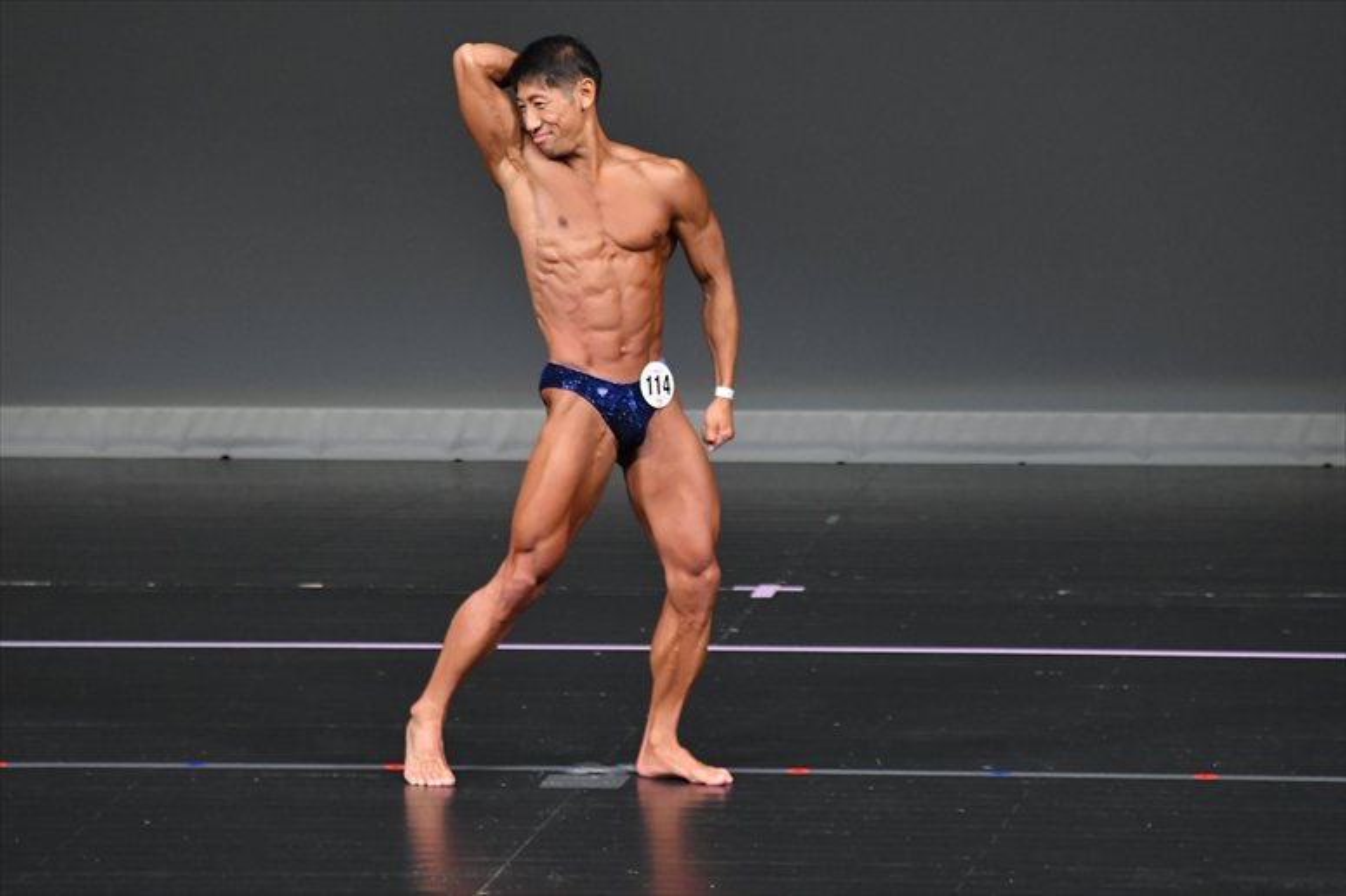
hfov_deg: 5.5
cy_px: 448
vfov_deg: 3.7
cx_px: 673
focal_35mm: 375
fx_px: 14014
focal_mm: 250
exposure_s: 1/400
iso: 4000
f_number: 5.6
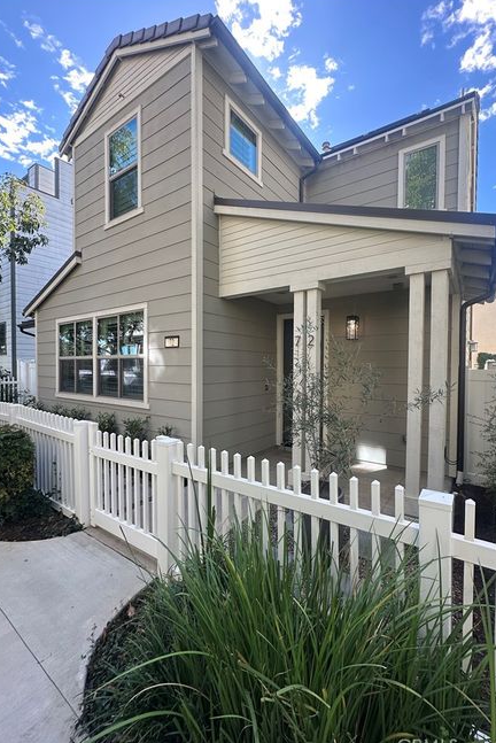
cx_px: 272
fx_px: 310
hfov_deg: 77.2
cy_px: 374
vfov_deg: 100.4
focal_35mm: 15
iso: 40
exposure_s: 1/293
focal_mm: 2.22
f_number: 2.2
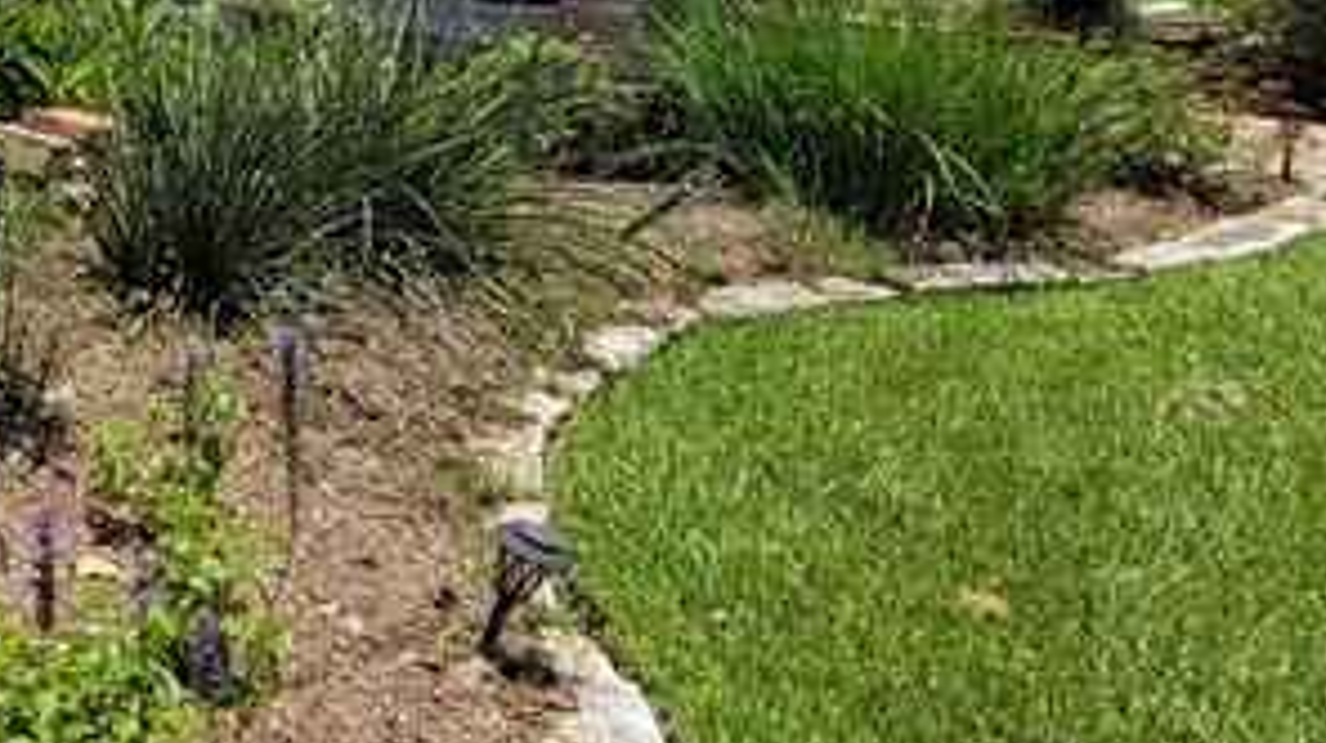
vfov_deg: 22.4
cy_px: -152
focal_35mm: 49
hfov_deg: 33.7
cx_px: -282
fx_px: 1722
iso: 64
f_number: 2.2
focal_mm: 2.2
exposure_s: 1/2186
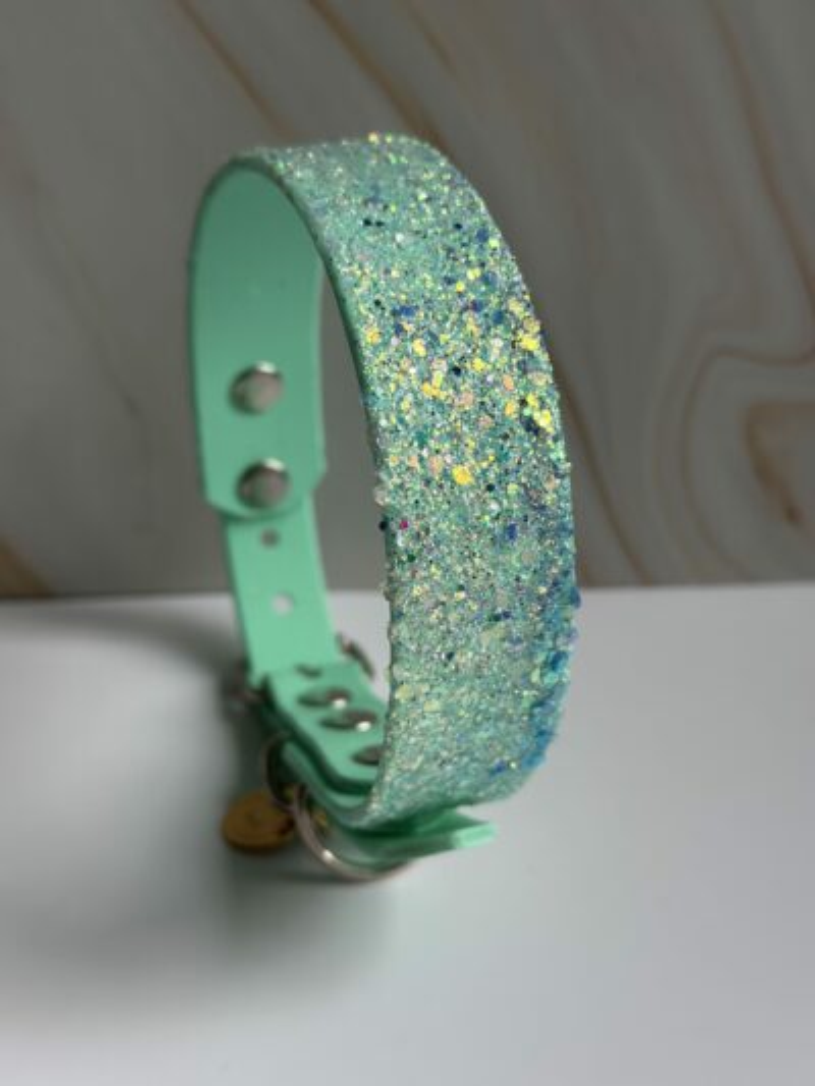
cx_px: 408
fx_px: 1506
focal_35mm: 48
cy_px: 543
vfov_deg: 39.6
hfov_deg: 30.3
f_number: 1.78
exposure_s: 1/350
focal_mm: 6.86
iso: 80
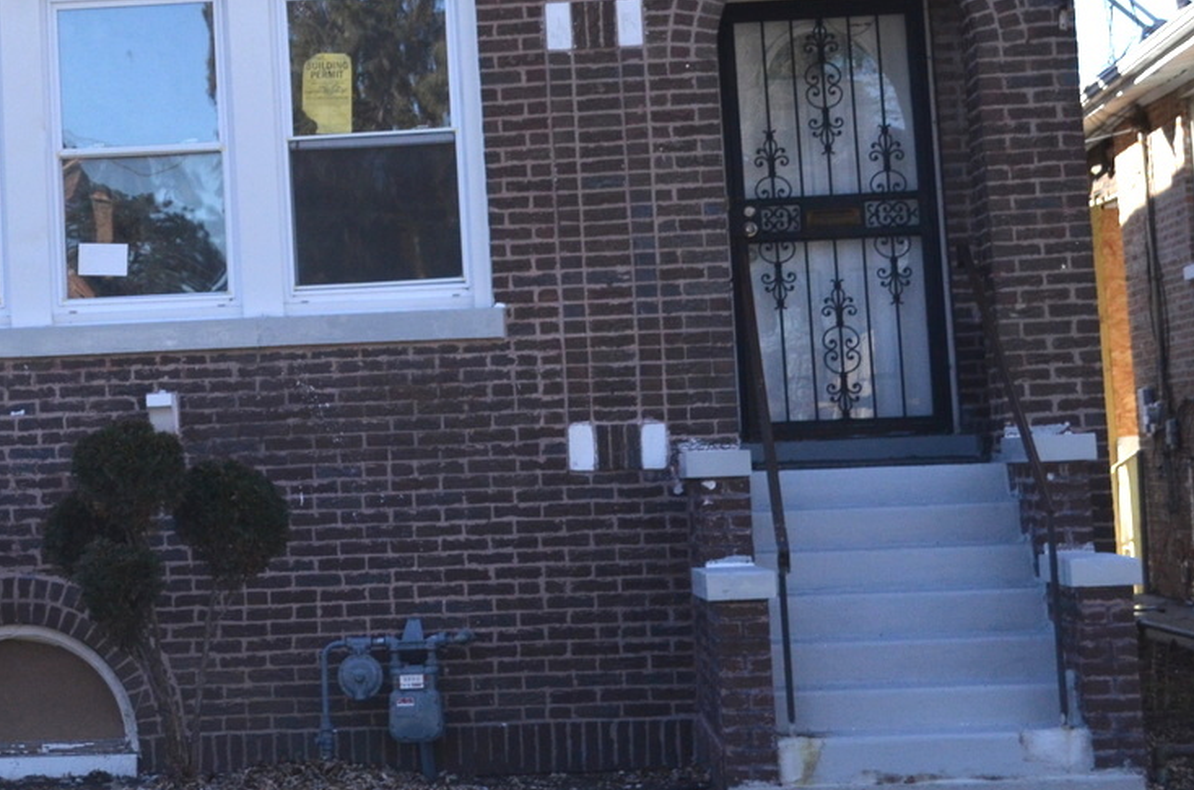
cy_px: 2
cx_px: 97
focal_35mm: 100
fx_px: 3309
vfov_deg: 13.4
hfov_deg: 20.0
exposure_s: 1/1250
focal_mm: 30
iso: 800
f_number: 5.6
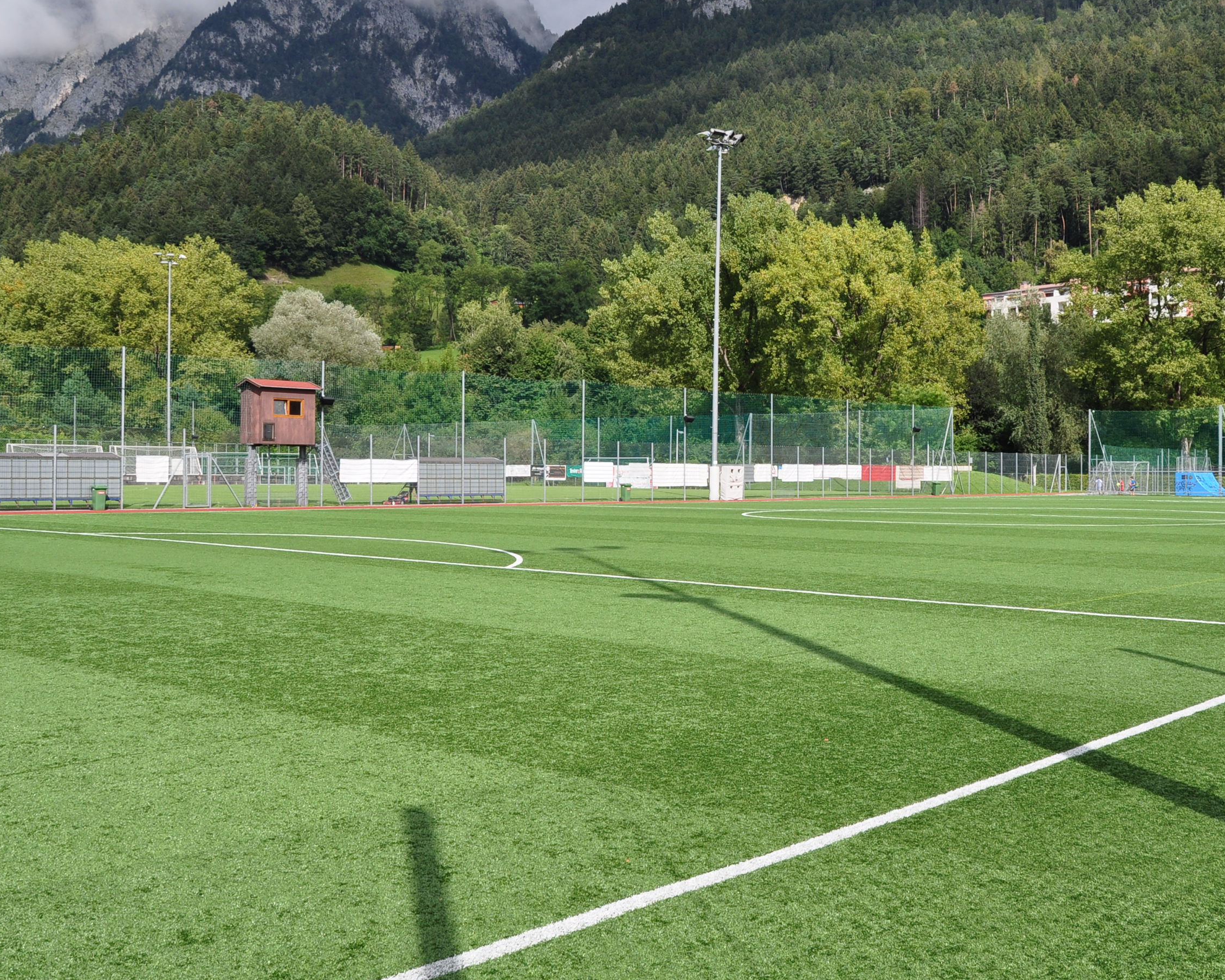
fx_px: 1305
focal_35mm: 36
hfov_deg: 49.8
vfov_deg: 41.1
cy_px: 435
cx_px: 764
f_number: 10
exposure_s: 1/250
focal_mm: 18
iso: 200
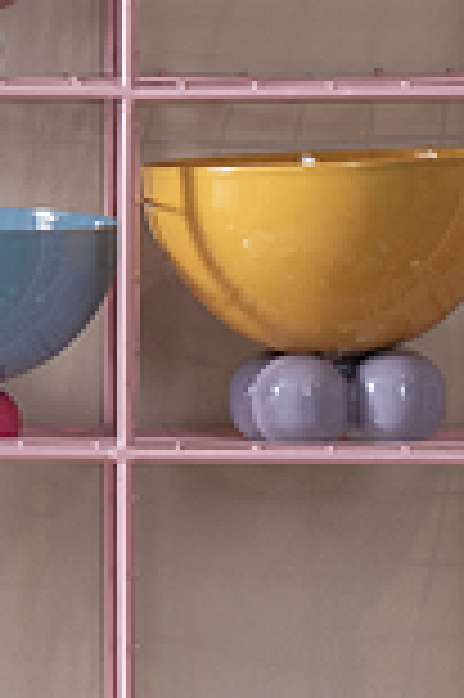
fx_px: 12594
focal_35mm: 650
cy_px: -525
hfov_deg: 2.1
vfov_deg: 3.2
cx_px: -547
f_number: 9
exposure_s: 1/125
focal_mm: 116
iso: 100
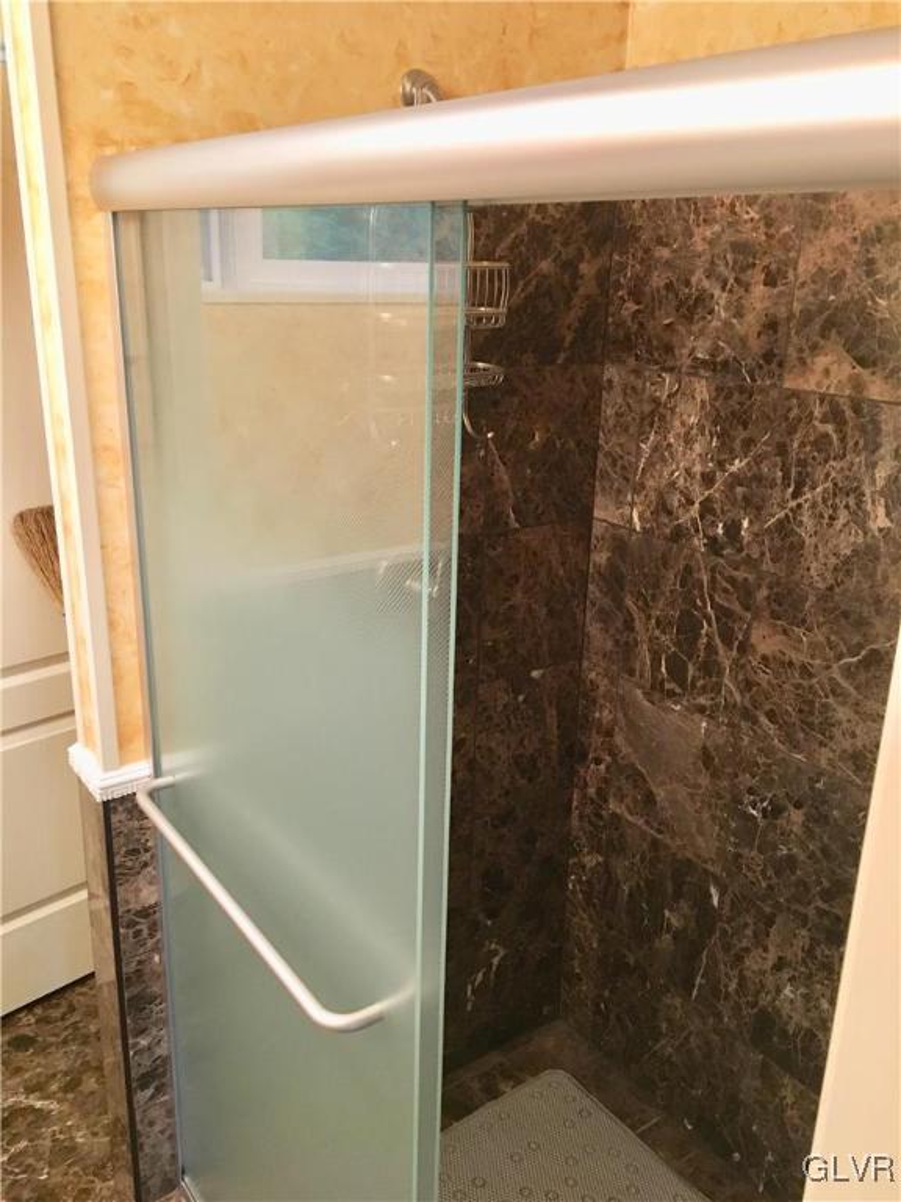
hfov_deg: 48.2
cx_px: 450
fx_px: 1006
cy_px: 601
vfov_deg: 61.7
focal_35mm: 29
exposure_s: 1/24
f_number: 2.2
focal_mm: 4.15
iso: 200
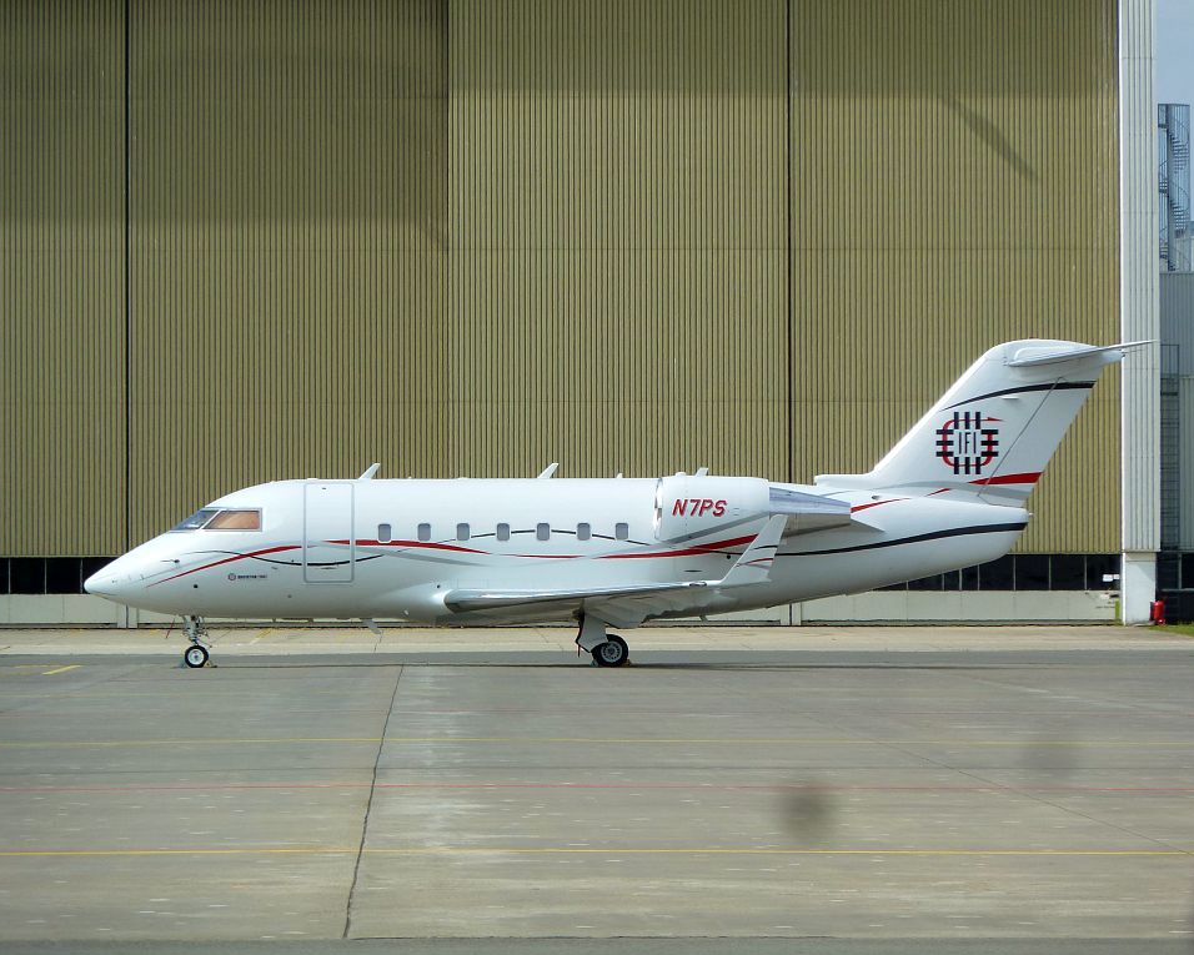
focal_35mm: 253
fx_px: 8941
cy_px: 478
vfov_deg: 6.1
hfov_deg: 7.6
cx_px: 609
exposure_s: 1/400
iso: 80
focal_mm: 39.7
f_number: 5.6
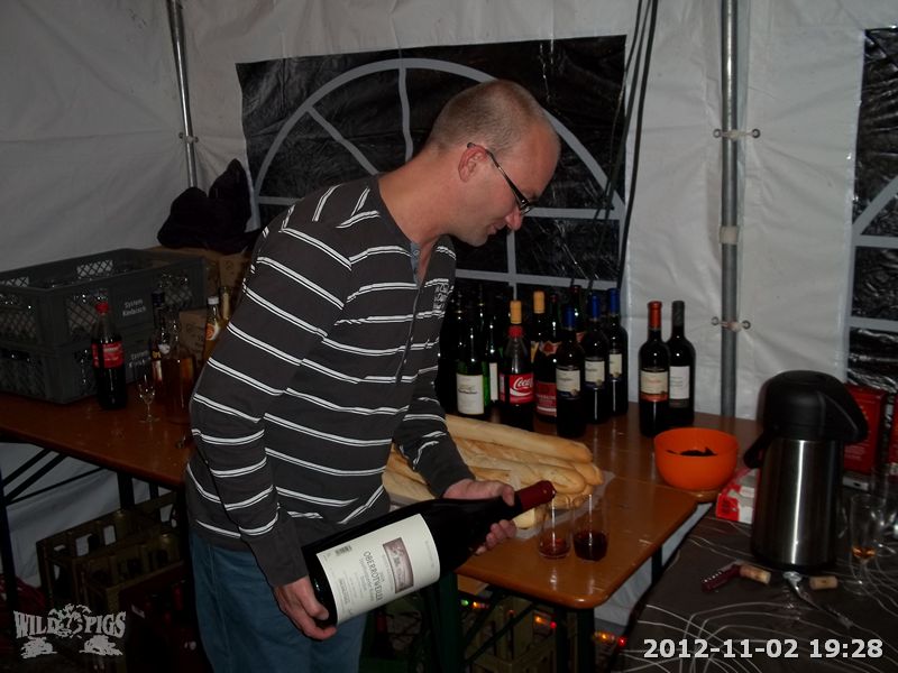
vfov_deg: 39.7
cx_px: 449
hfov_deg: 51.4
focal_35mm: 36
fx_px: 934
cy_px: 336
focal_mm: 6.5
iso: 64
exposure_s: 1/30
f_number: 3.1
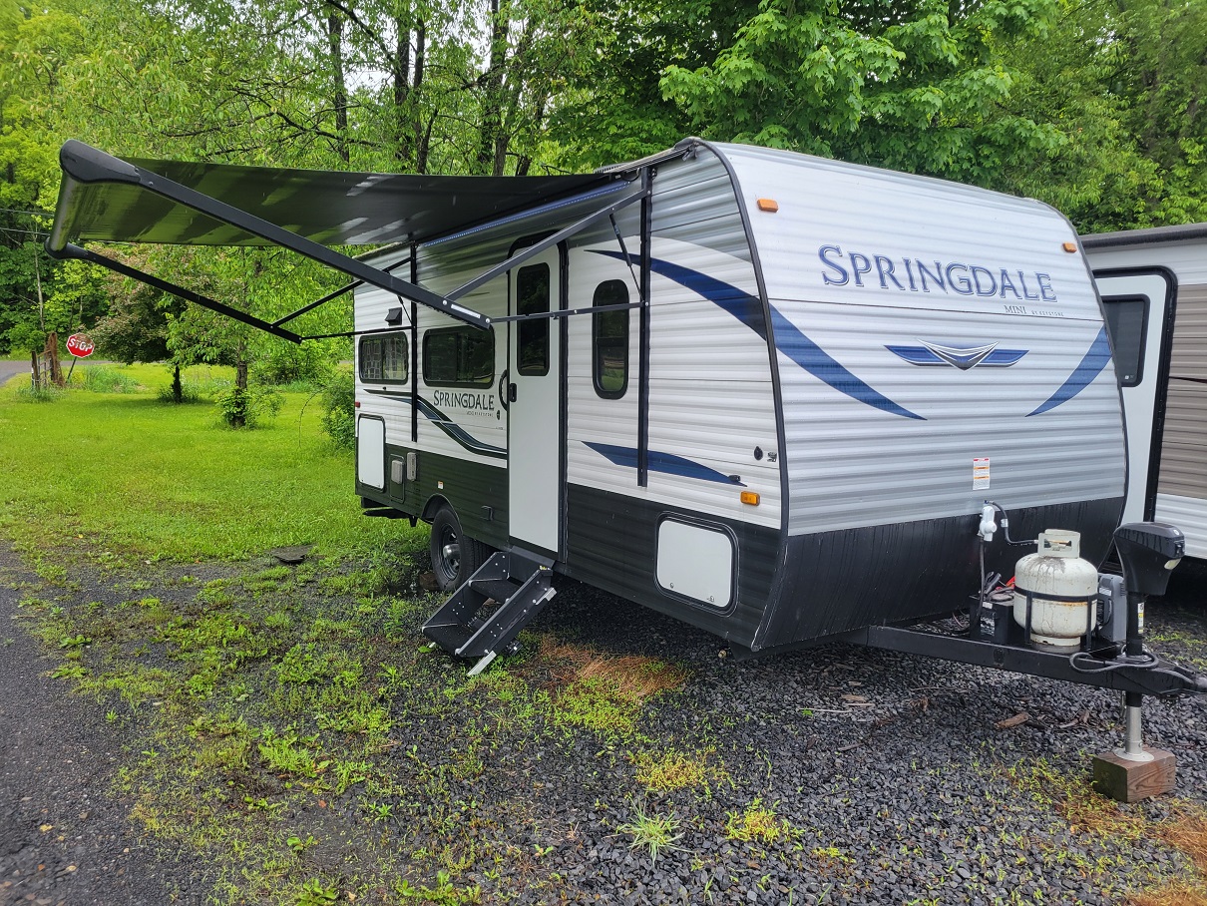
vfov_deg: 53.1
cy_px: 453
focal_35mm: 26
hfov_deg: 67.3
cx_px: 604
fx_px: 907
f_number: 1.8
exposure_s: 1/496
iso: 40
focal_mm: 5.4
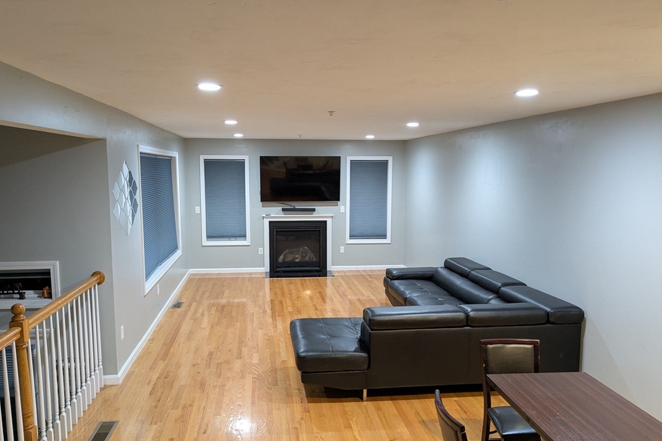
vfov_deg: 44.8
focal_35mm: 29
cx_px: 322
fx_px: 533
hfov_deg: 63.7
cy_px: 253
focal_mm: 4.38
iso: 217
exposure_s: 1/24
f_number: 1.73
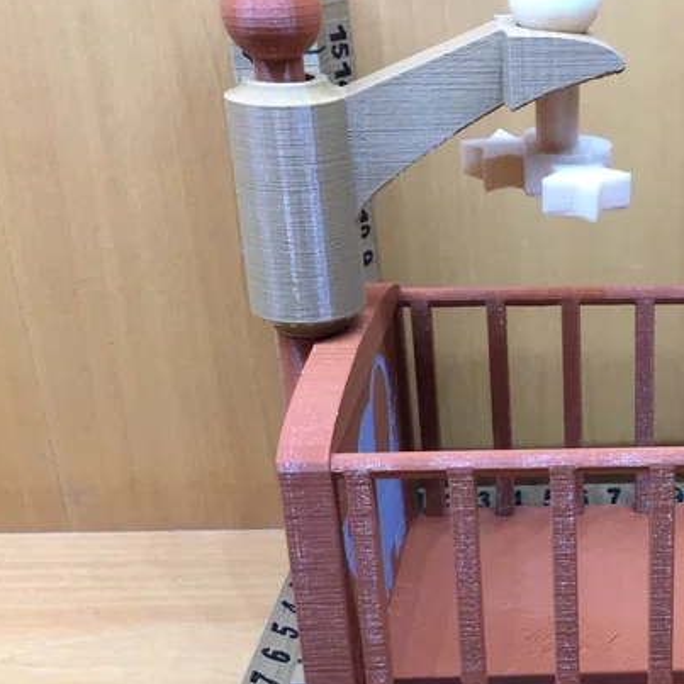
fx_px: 1185
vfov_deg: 32.2
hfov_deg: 30.1
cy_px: 386
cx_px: 671
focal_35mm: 53
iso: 100
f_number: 2.2
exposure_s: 1/15
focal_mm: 4.15
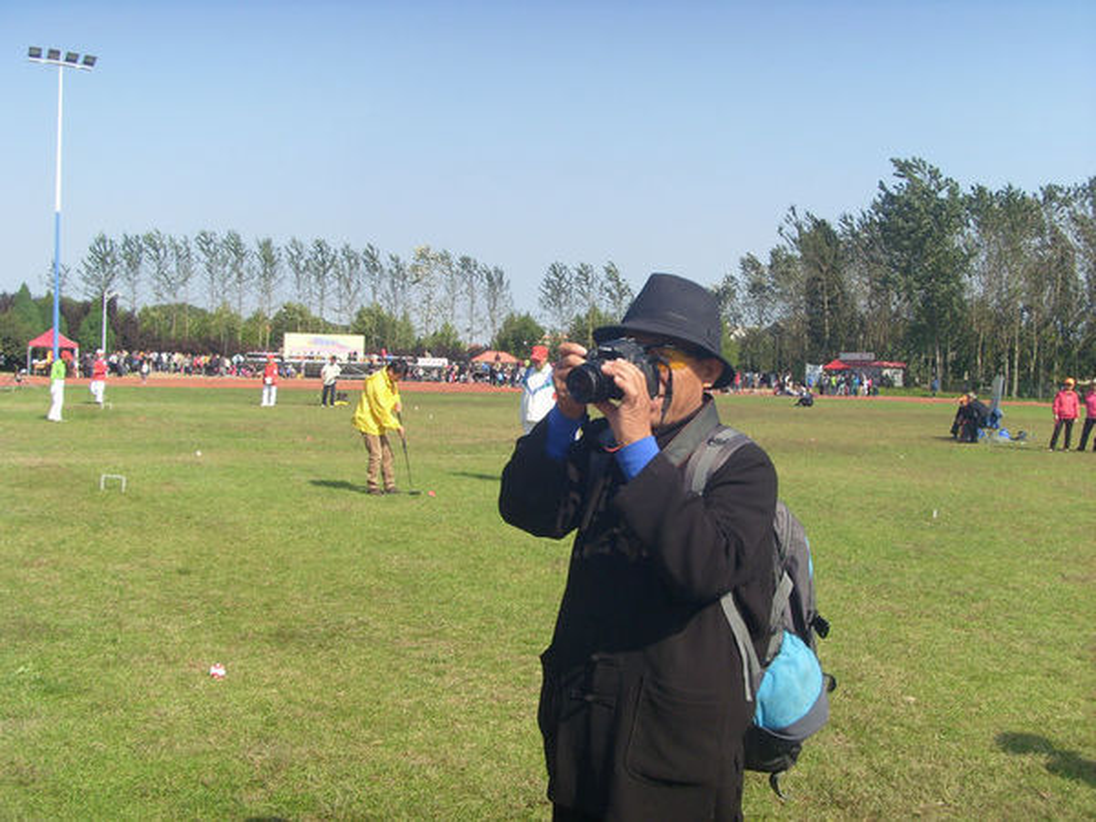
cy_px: 411
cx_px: 548
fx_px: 1140
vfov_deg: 39.7
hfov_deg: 51.4
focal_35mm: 36
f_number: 3.5
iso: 80
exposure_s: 1/1000
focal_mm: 6
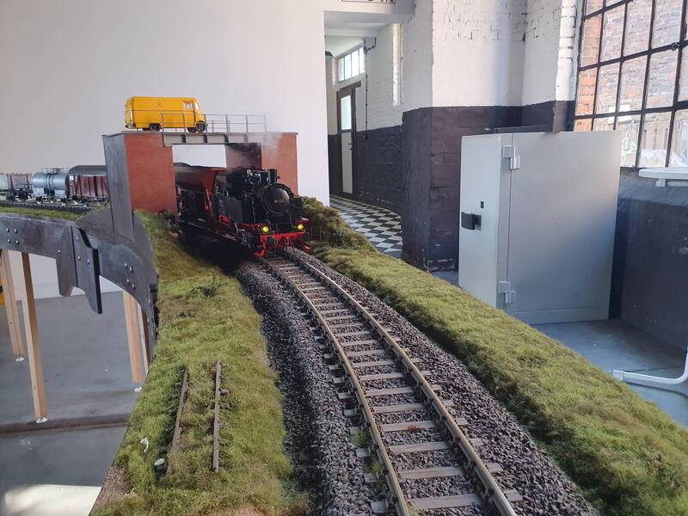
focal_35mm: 26
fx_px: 517
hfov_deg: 67.3
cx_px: 344
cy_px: 258
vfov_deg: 53.1
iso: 320
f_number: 2.4
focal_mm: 4.32
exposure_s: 1/100
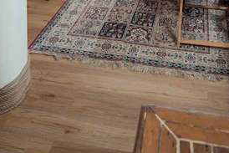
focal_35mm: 49
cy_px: -107
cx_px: 141
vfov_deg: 20.9
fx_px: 312
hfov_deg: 40.1
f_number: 2.8
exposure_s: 1/500
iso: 500
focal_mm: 14
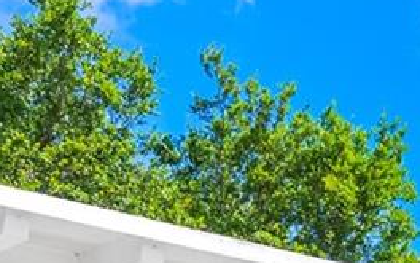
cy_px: 703
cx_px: 1064
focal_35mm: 142
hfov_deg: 11.6
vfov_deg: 8.2
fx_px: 1625
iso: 100
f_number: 8
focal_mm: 23
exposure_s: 1/200
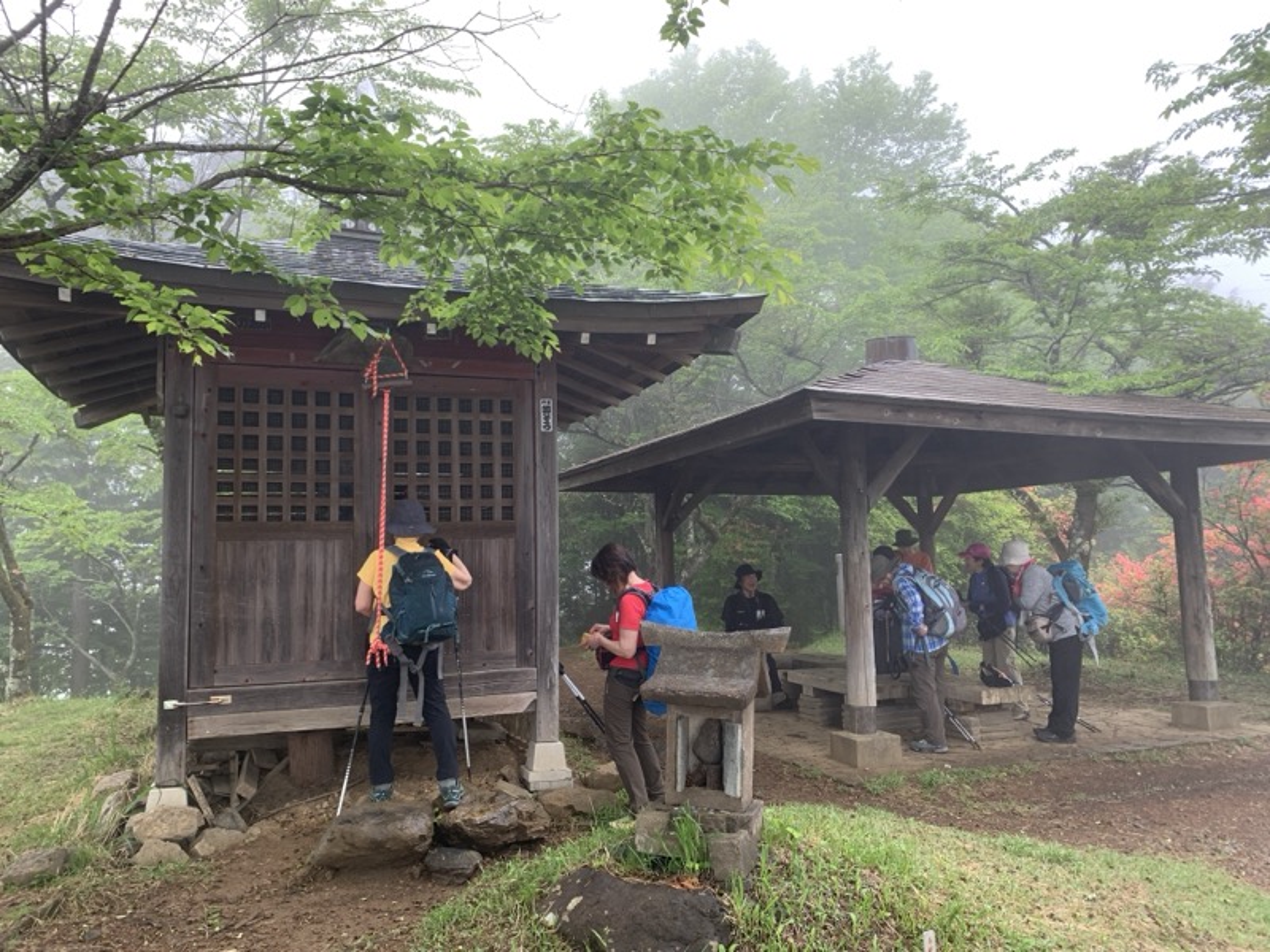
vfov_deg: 53.1
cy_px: 476
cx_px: 635
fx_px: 954
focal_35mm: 26
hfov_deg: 67.3
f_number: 1.8
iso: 32
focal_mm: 4.25
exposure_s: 1/122
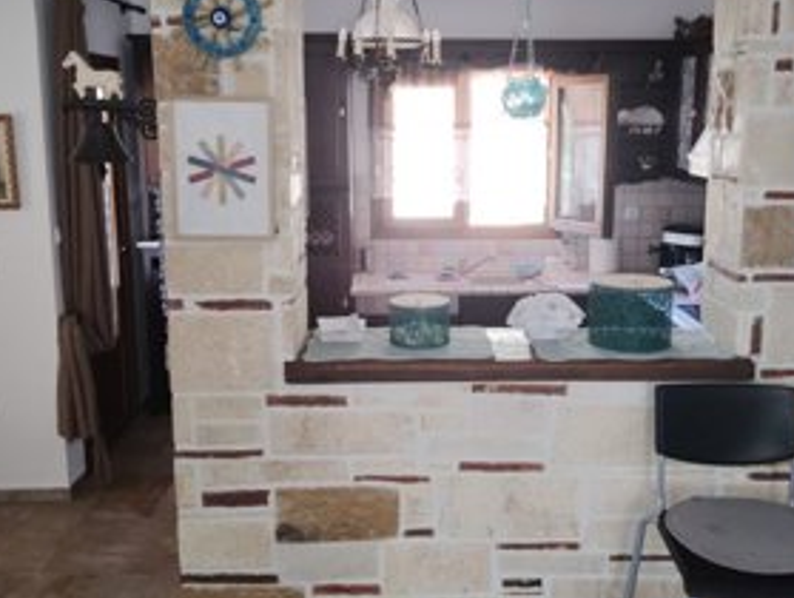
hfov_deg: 51.2
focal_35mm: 36
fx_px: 827
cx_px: 428
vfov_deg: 39.6
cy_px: 253
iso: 1131
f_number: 1.8
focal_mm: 4.22
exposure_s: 1/33.3
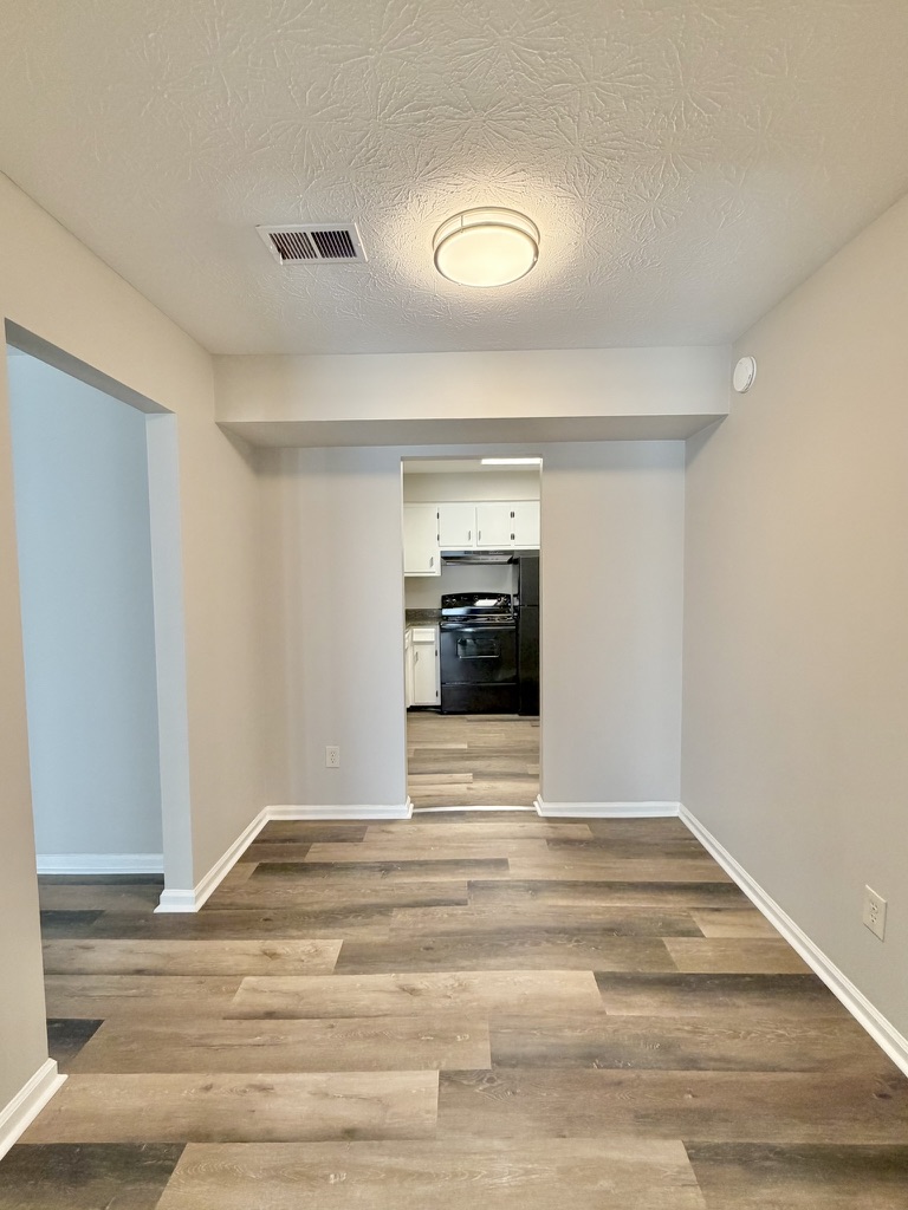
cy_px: 605
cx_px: 454
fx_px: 490
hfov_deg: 85.7
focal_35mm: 14
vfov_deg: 102.1
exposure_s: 1/117
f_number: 2.2
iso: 320
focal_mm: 2.22
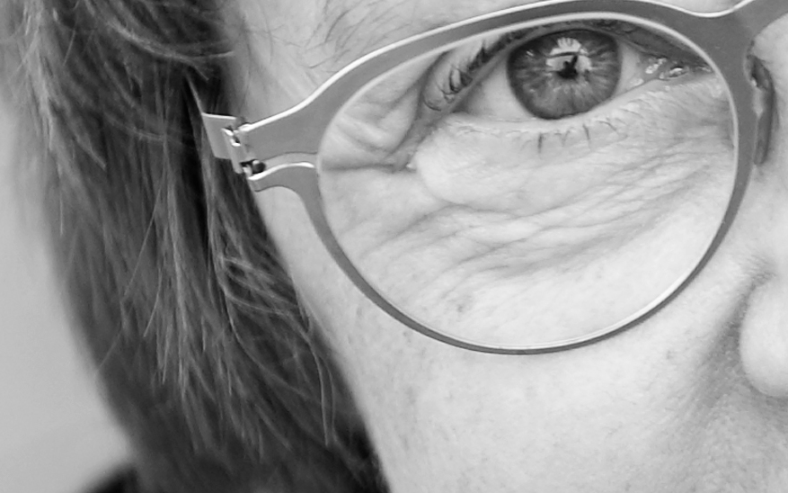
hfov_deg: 6.1
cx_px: 818
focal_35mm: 346
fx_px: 7430
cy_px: 451
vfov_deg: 3.8
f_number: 3.2
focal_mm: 70
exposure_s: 1/125
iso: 200
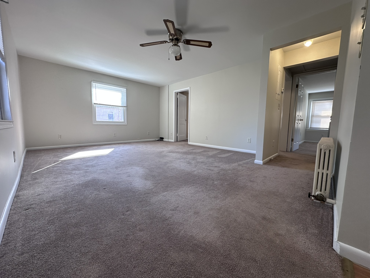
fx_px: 150
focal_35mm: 14
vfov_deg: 85.7
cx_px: 185
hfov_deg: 102.1
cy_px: 139
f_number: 2.2
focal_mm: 2.22
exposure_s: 1/120
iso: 80
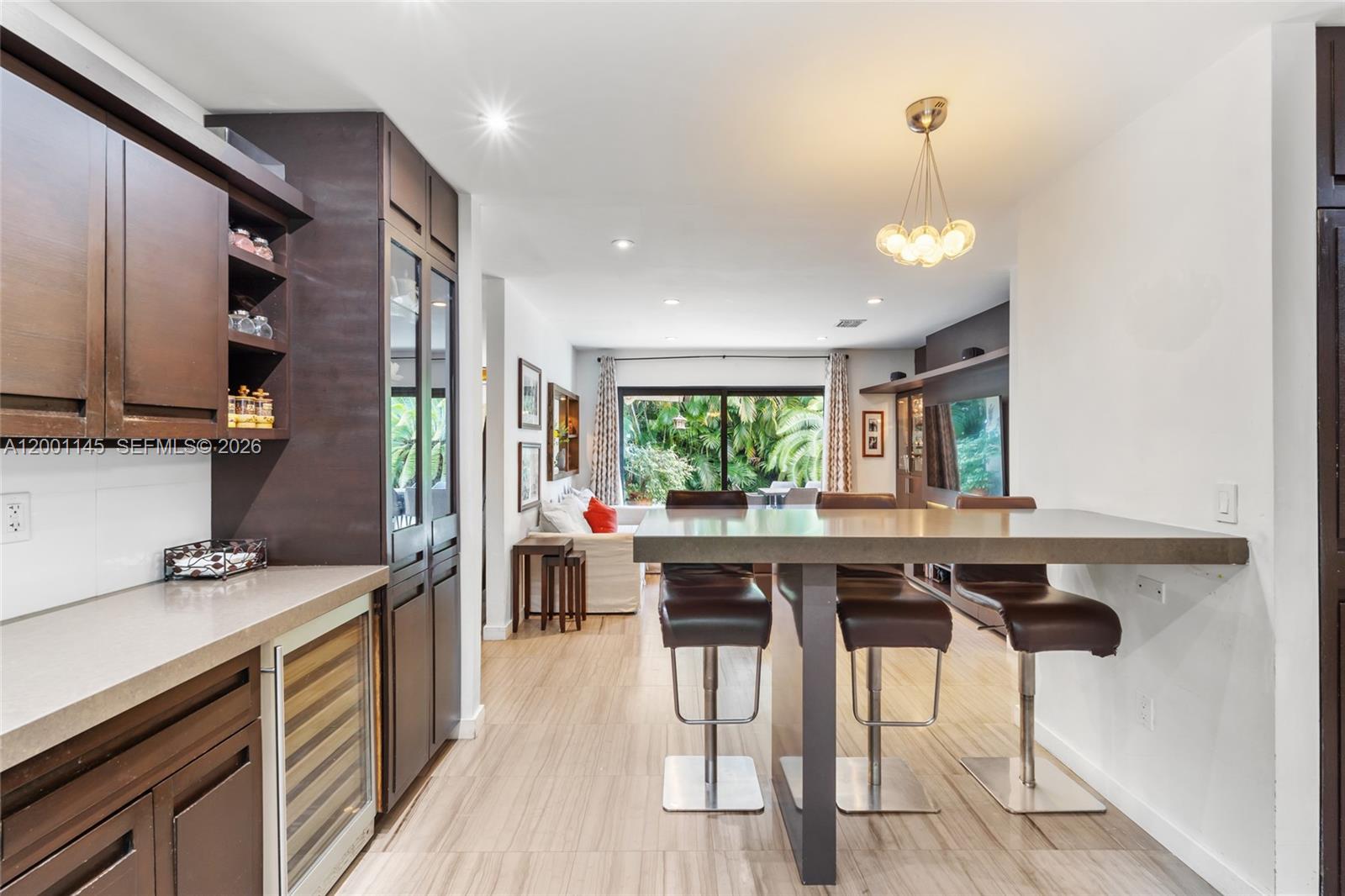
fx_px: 598
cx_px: 672
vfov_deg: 73.7
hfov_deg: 96.7
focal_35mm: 16
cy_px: 448
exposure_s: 1
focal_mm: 16
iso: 250
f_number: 9
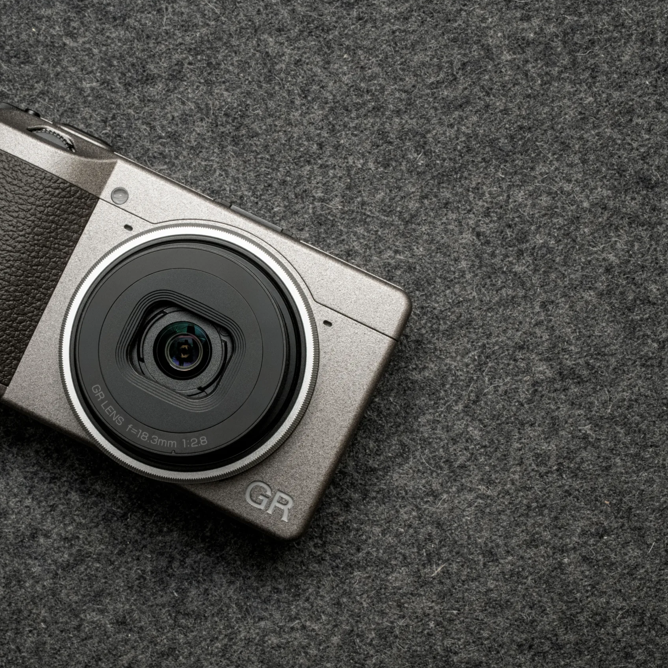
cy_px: 335
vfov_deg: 29.6
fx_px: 1266
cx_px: 170
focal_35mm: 58
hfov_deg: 29.1
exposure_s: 1/200
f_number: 22
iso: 1600
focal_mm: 45
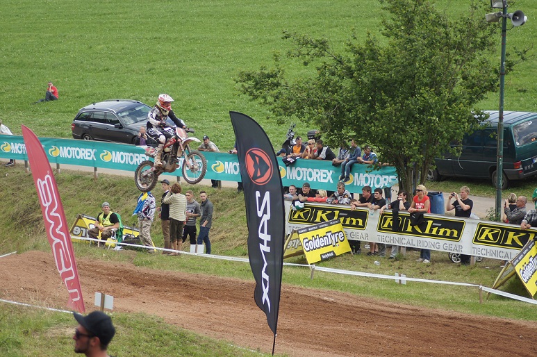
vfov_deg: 8.7
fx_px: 2347
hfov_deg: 13.1
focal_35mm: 158
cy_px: 178
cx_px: 268
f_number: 4.5
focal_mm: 105
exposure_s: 1/1000
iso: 320
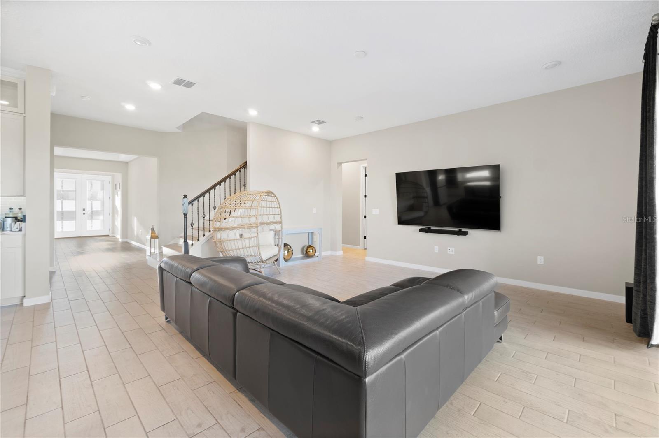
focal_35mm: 15
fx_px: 274
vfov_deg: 77.3
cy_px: 219
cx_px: 330
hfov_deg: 100.4
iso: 100
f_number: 8
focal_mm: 10
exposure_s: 1
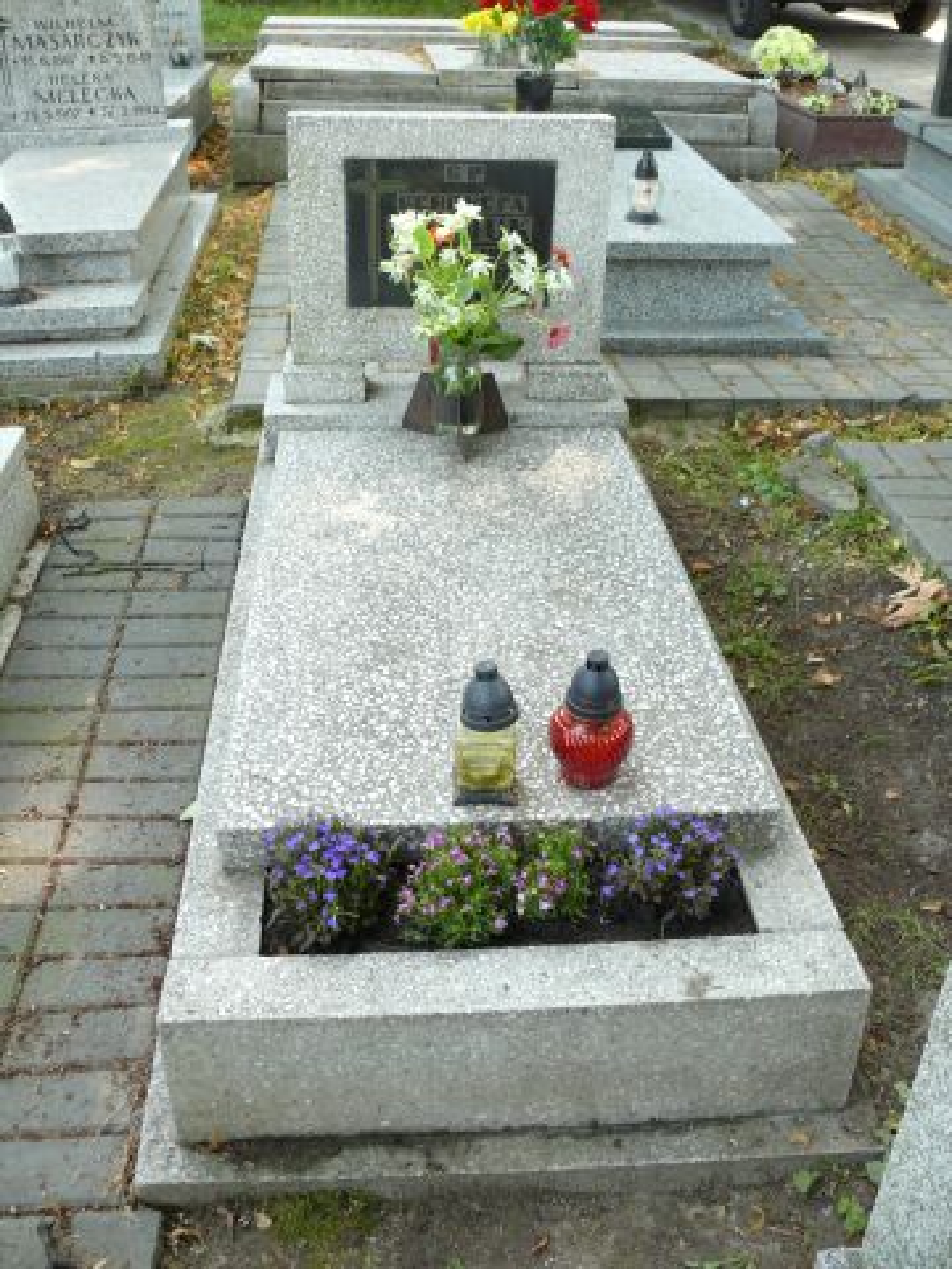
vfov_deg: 52.6
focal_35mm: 35
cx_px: 476
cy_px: 634
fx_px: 1283
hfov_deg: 40.7
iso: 100
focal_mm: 7.4
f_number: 2.8
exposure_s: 1/80
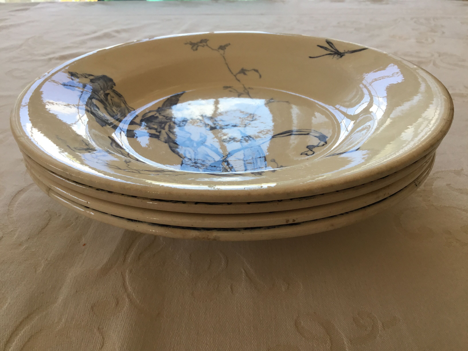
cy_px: 176
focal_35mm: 31
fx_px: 419
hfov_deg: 58.4
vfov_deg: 45.4
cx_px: 234
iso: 40
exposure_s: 1/100
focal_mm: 3.3
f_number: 2.4
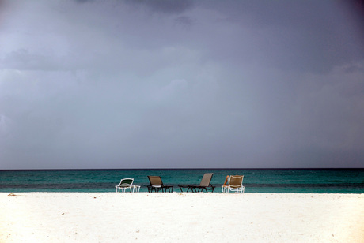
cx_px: 182
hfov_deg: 19.4
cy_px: 122
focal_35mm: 105
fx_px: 1063
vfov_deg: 13.1
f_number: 4.5
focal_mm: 70
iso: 100
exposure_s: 1/250
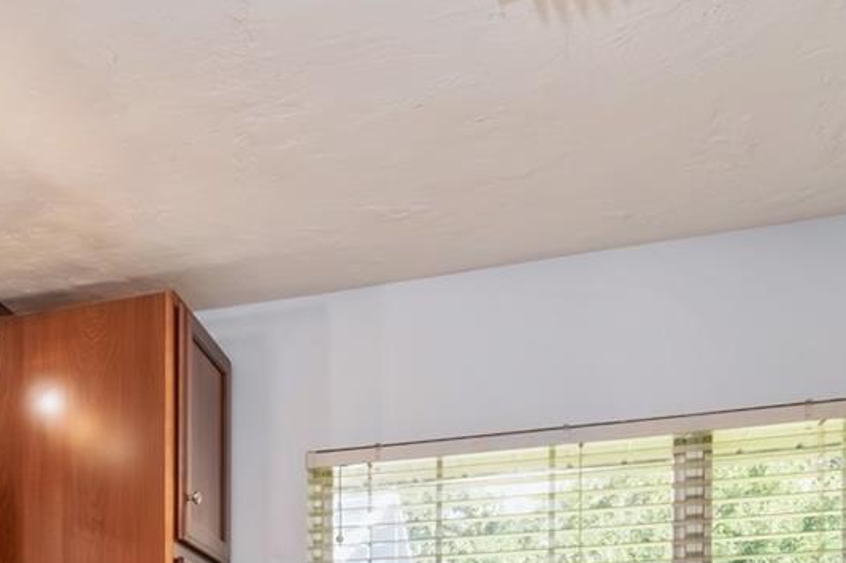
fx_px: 1057
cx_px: 81
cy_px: 741
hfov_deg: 40.3
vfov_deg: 25.5
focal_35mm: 45
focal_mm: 10
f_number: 9
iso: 250
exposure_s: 1/6
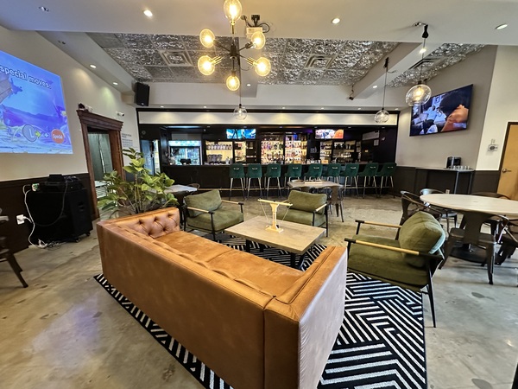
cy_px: 194
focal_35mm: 14
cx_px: 259
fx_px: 209
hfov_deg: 102.1
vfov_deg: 85.7
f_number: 2.2
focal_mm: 2.22
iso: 800
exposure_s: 1/40
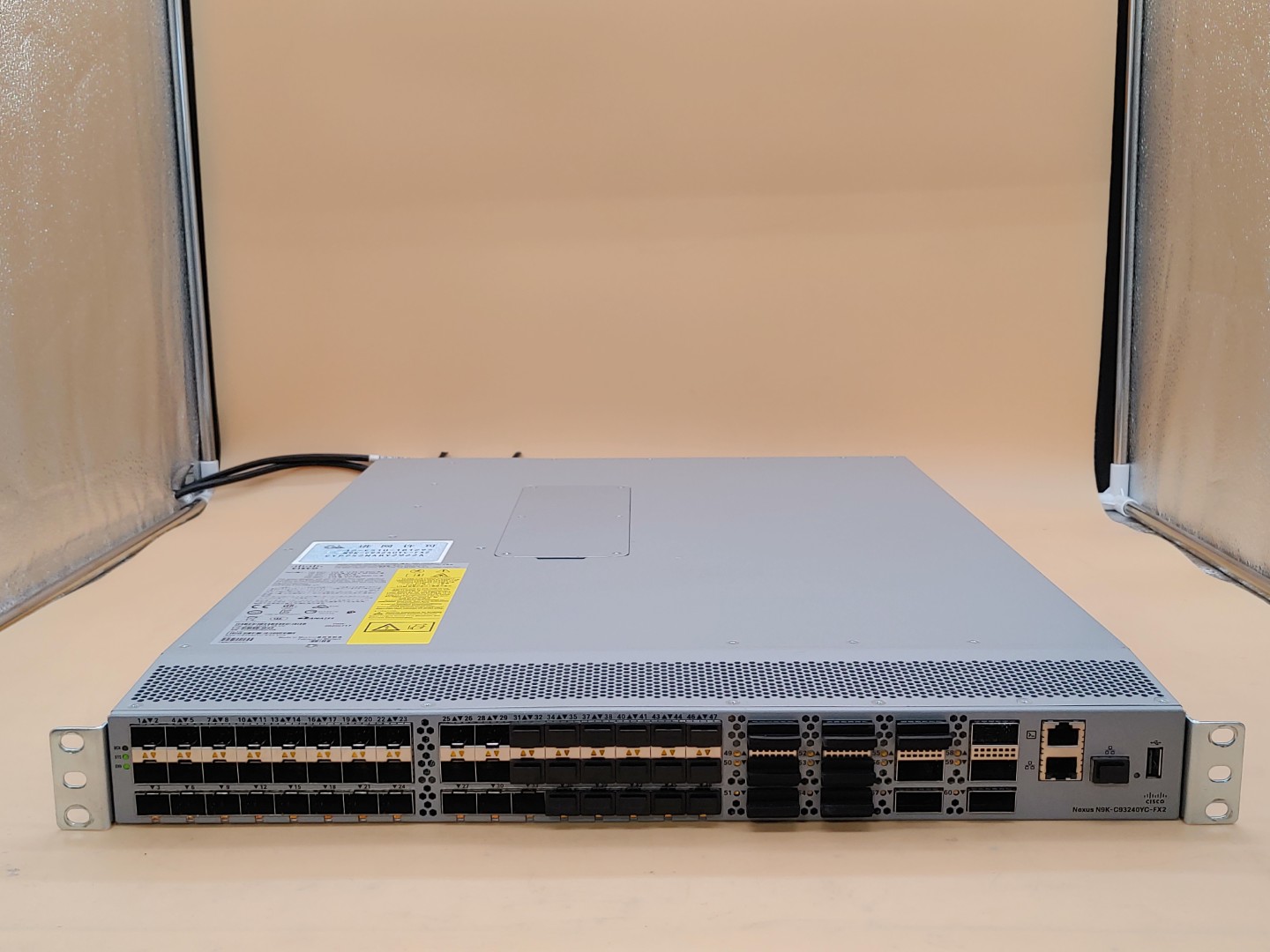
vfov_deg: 39.7
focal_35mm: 36
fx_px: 1321
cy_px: 476
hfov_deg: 51.4
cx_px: 635
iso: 50
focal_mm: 4.36
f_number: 1.8
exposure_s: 1/81
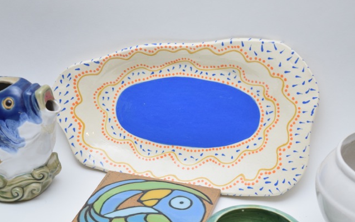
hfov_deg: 24.5
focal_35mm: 85
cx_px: 178
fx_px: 818
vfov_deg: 15.4
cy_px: 114
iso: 800
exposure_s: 1/125
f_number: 5.6
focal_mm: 55
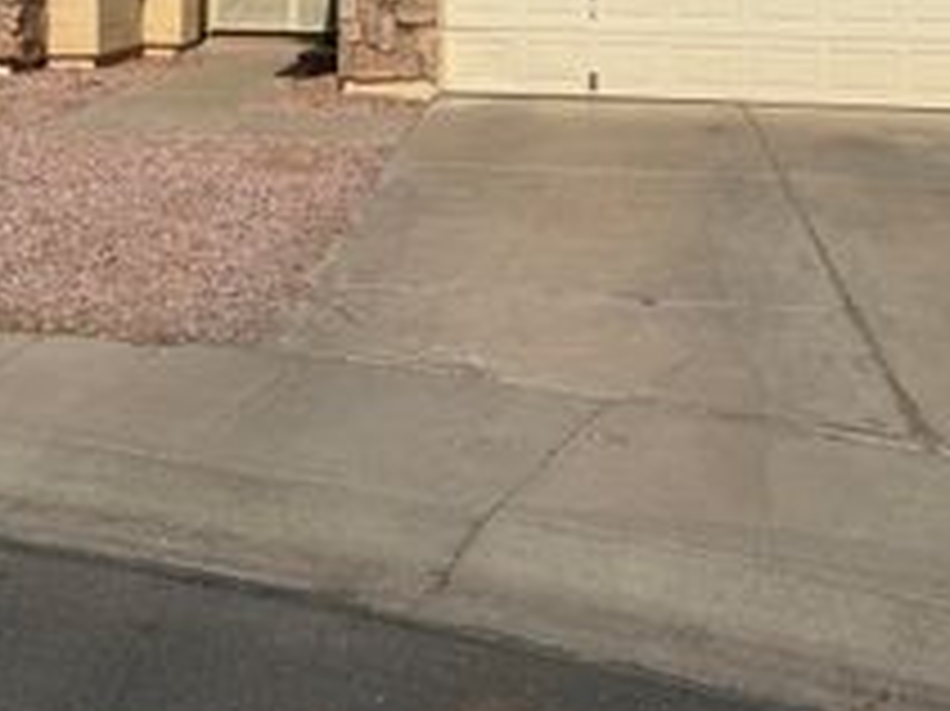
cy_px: -110
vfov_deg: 23.7
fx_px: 1563
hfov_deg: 33.6
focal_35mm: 57
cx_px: 356
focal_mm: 6.76
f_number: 1.78
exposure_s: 1/12346
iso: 80
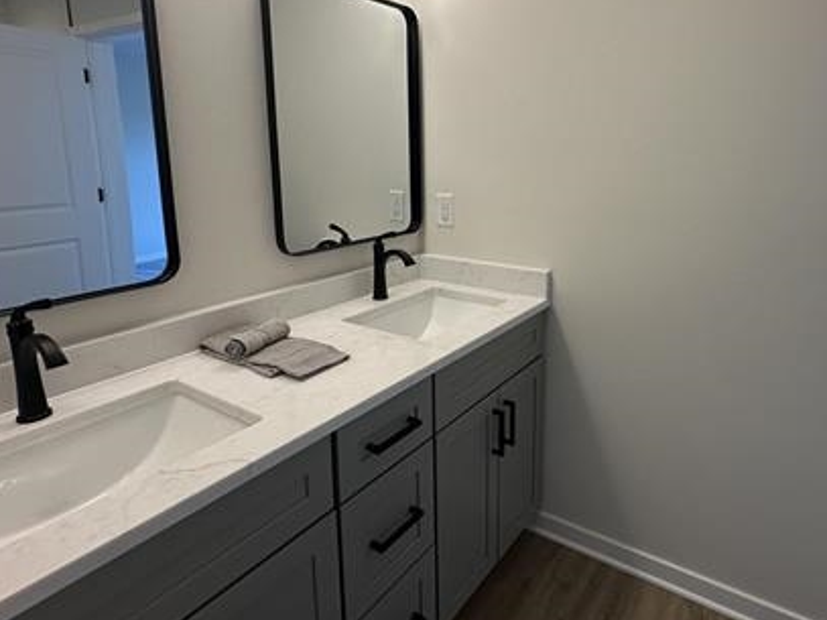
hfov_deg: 75.4
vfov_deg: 60.3
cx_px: 504
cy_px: 236
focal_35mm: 22
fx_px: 525
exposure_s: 1/120
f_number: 2.2
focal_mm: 2.22
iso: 160
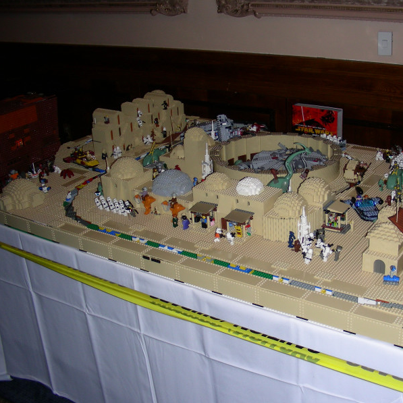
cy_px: 202
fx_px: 593
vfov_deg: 37.6
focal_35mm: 45
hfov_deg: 37.2
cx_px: 269
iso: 50
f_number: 3.5
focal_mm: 6.3
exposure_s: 1/60.1
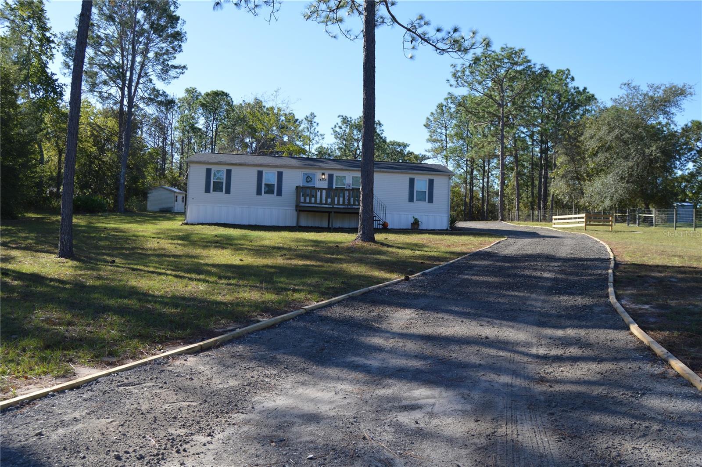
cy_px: 234
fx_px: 584
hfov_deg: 62.0
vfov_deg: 43.5
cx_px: 351
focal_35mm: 30
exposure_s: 1/200
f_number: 7.1
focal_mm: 20
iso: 100
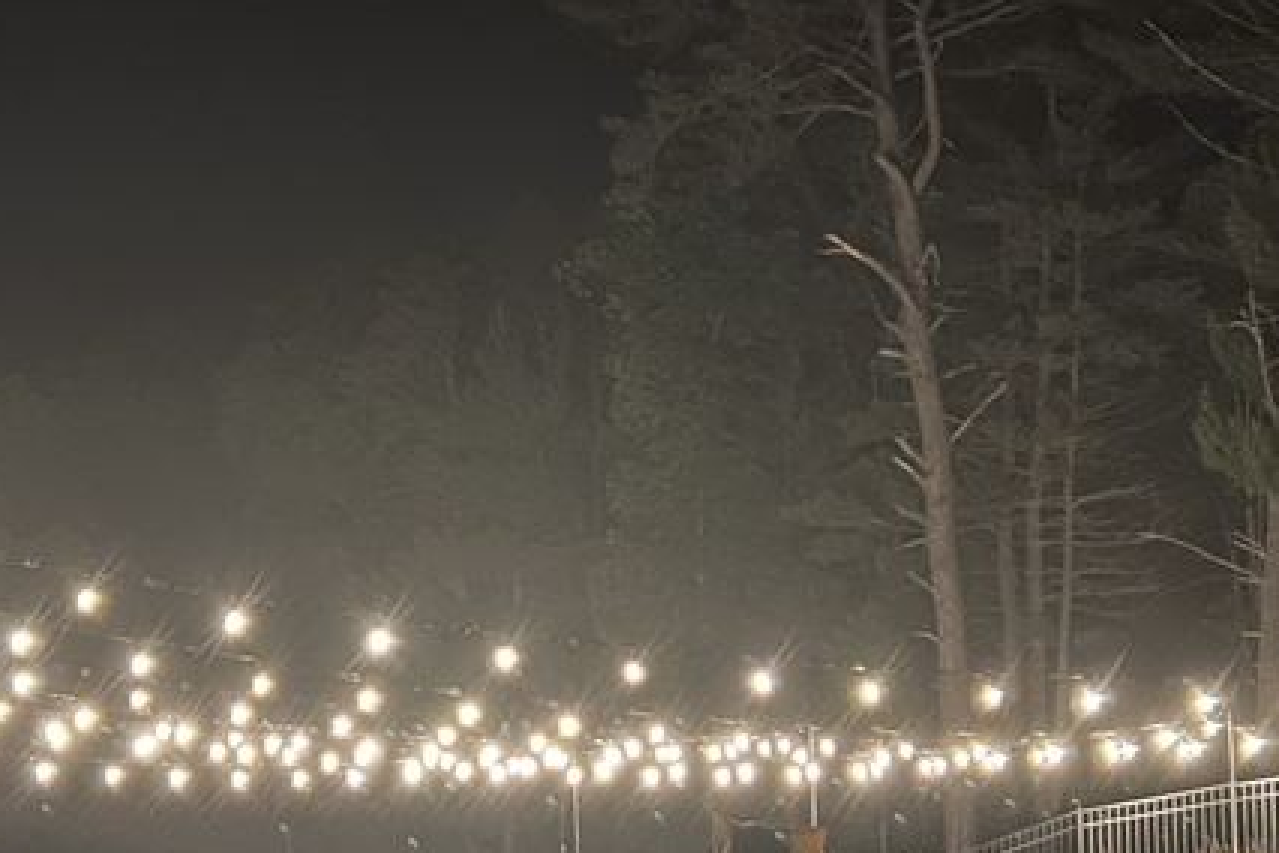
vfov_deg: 20.6
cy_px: 739
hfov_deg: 30.8
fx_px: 2309
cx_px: 462
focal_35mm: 65
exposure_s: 1/11
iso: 640
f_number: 1.5
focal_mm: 5.7
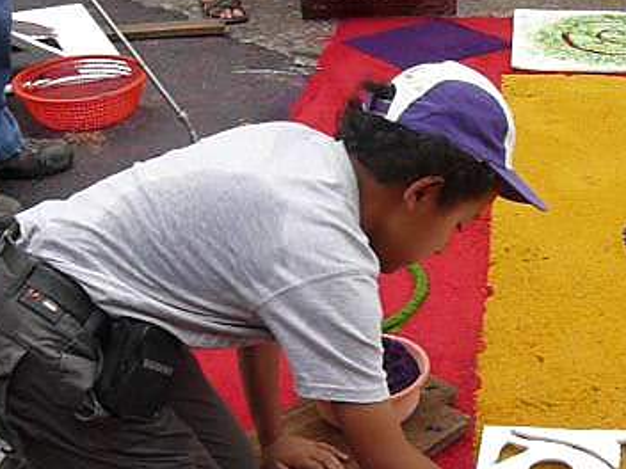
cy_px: 387
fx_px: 1248
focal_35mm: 69
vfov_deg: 21.0
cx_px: 487
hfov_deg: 27.7
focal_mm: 6.4
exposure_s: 1/60
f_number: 8
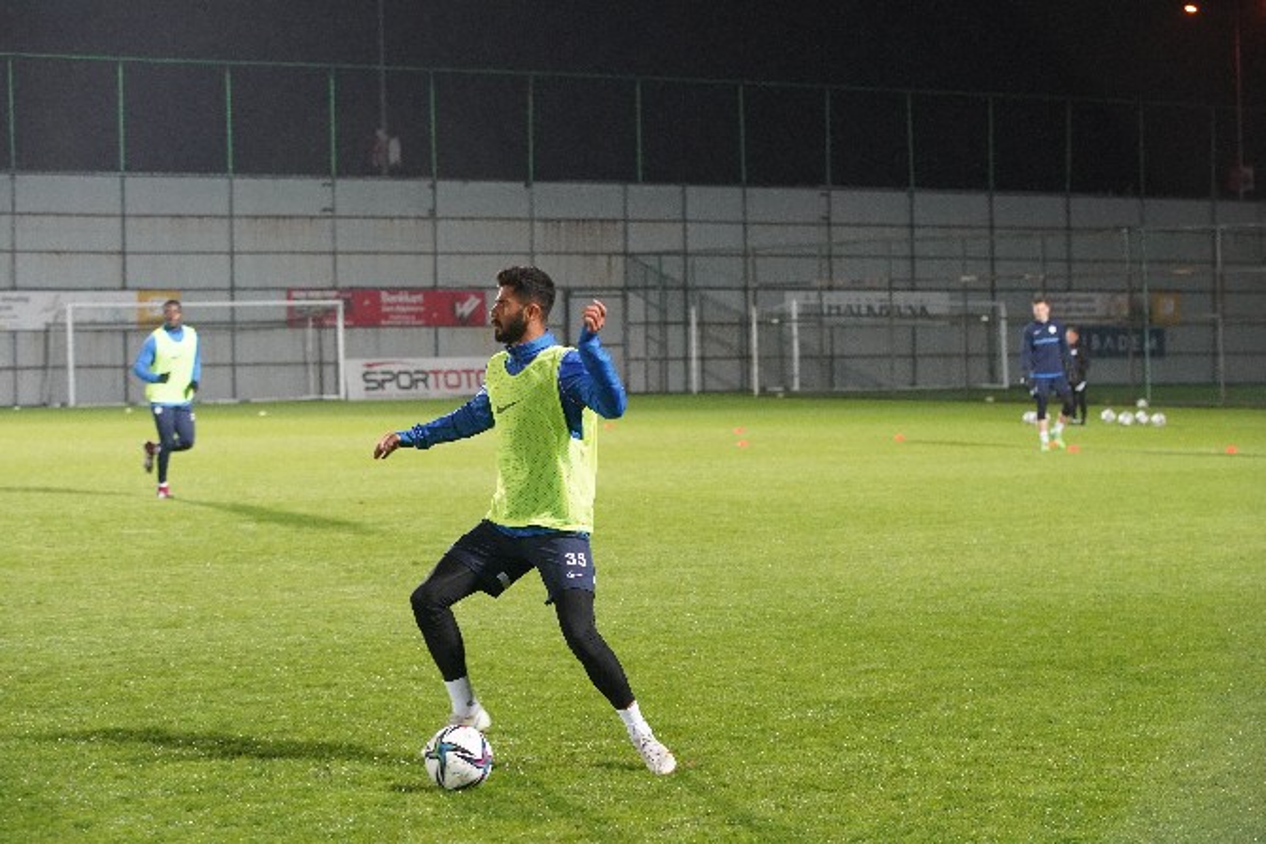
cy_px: 422
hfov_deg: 23.1
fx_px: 3095
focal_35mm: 88
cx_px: 633
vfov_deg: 15.5
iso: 6400
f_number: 4
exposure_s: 1/250
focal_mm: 88
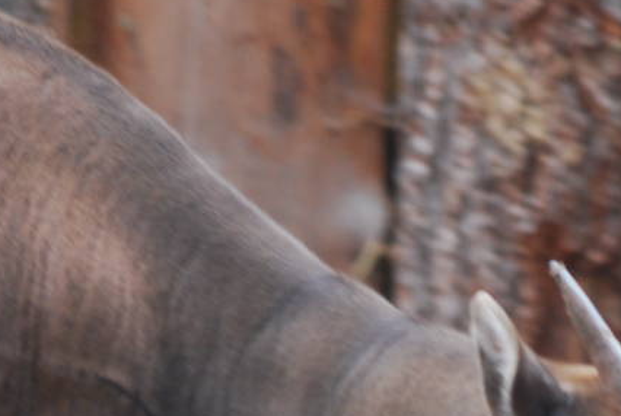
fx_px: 16525
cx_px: 471
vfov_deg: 1.4
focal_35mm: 957
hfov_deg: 2.2
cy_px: 586
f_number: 4.8
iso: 320
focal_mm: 170
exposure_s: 1/125
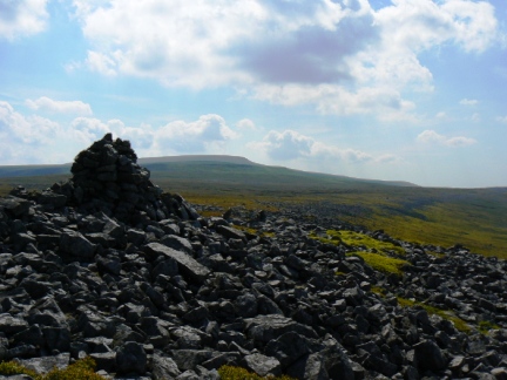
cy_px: 190
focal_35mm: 41
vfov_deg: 35.1
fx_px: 601
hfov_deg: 45.8
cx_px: 254
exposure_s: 1/800
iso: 80
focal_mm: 6.9
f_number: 8
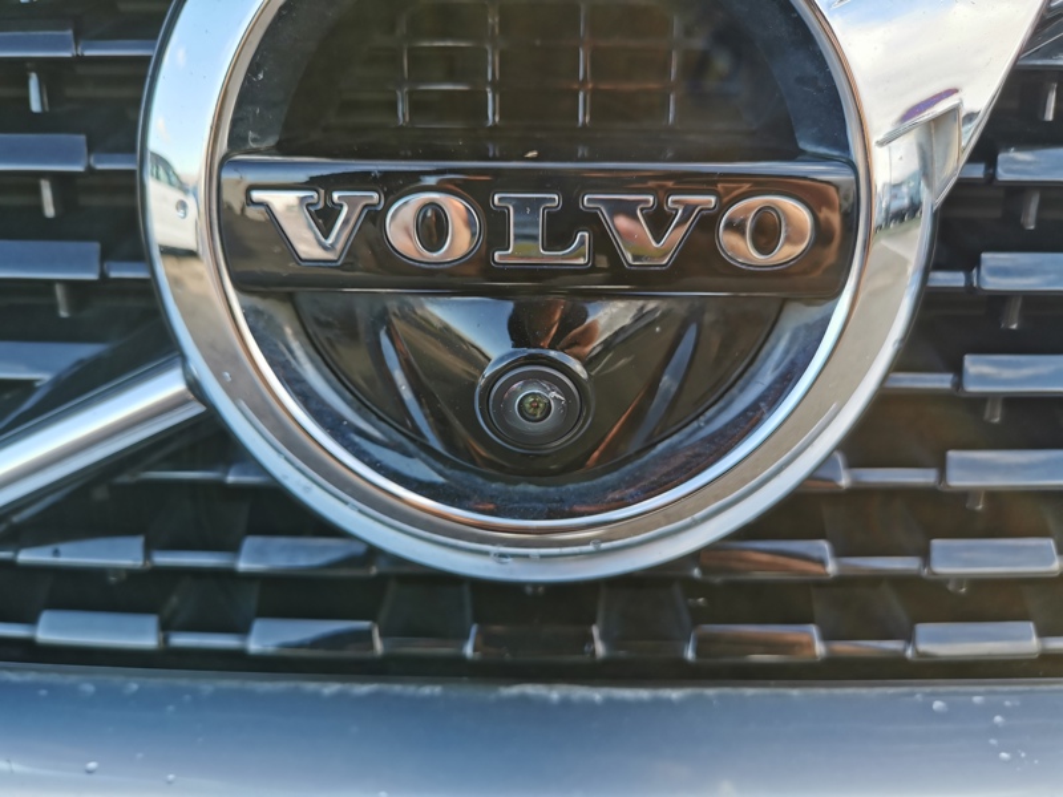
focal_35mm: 27
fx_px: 829
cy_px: 398
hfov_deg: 65.3
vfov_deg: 51.4
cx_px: 532
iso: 50
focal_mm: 5.58
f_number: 1.8
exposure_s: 1/248
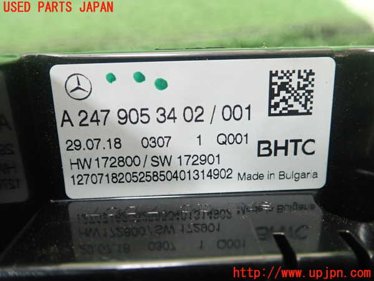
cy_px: 140
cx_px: 187
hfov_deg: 60.0
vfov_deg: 46.8
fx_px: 324
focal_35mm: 30
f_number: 2.3
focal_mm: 5.5
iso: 400
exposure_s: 1/125
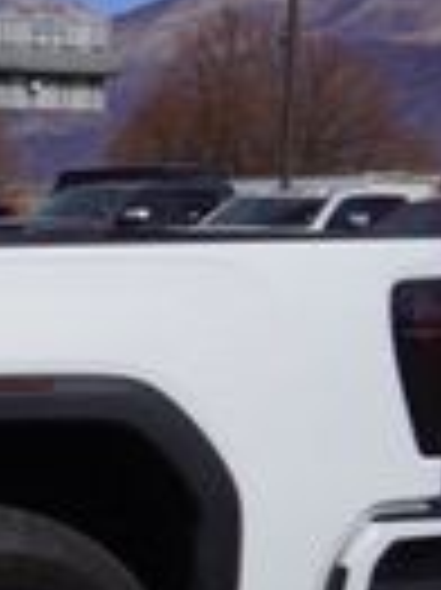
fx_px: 2286
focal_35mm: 134
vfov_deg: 14.6
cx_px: -882
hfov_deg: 9.0
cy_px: 491
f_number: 10
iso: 100
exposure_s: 1/320
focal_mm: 19
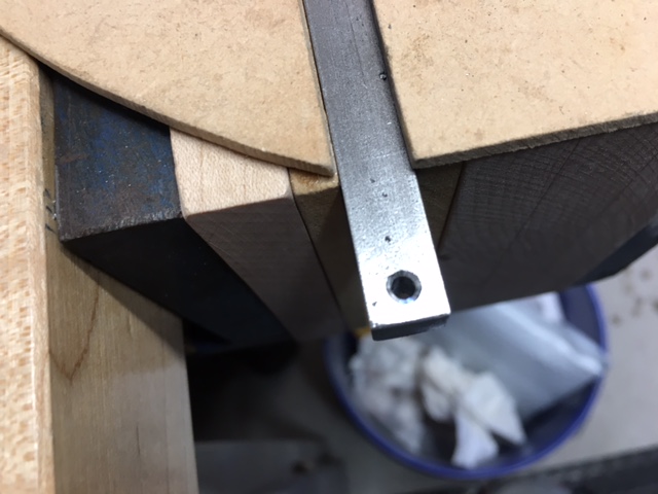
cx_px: 329
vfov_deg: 48.2
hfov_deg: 61.7
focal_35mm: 29
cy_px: 247
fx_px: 551
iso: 50
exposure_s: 1/30
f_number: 2.2
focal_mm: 4.15
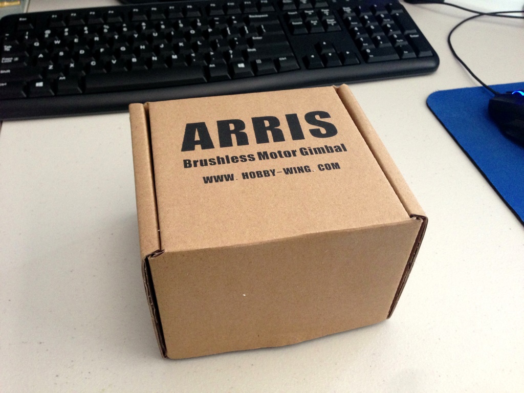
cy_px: 196
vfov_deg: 42.9
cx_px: 262
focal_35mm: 33
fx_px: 500
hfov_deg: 55.4
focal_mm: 4.13
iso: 160
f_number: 2.4
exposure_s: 1/20
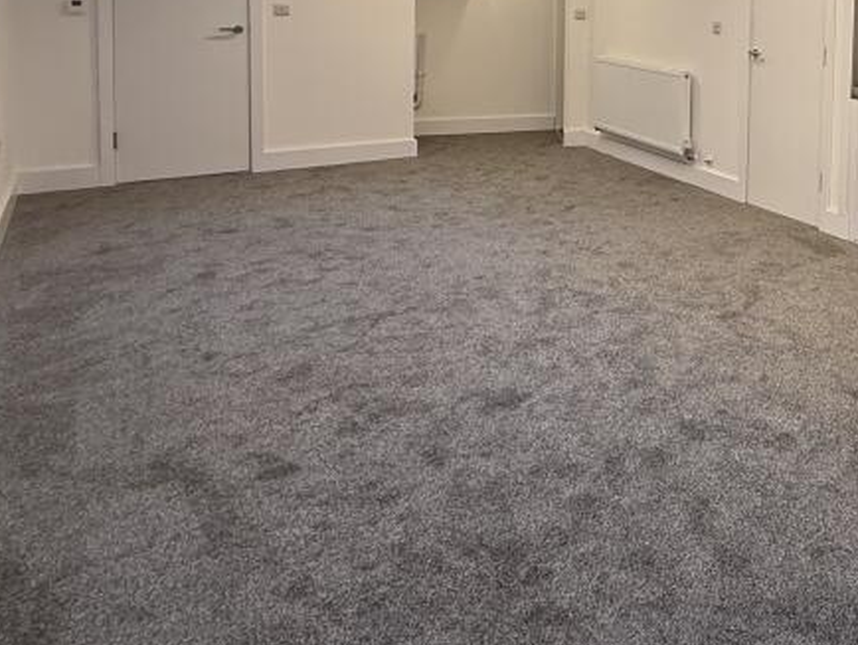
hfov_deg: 45.0
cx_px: 894
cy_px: 38
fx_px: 818
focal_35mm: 33
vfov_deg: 39.2
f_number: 2.2
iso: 125
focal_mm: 2.22
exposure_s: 1/100
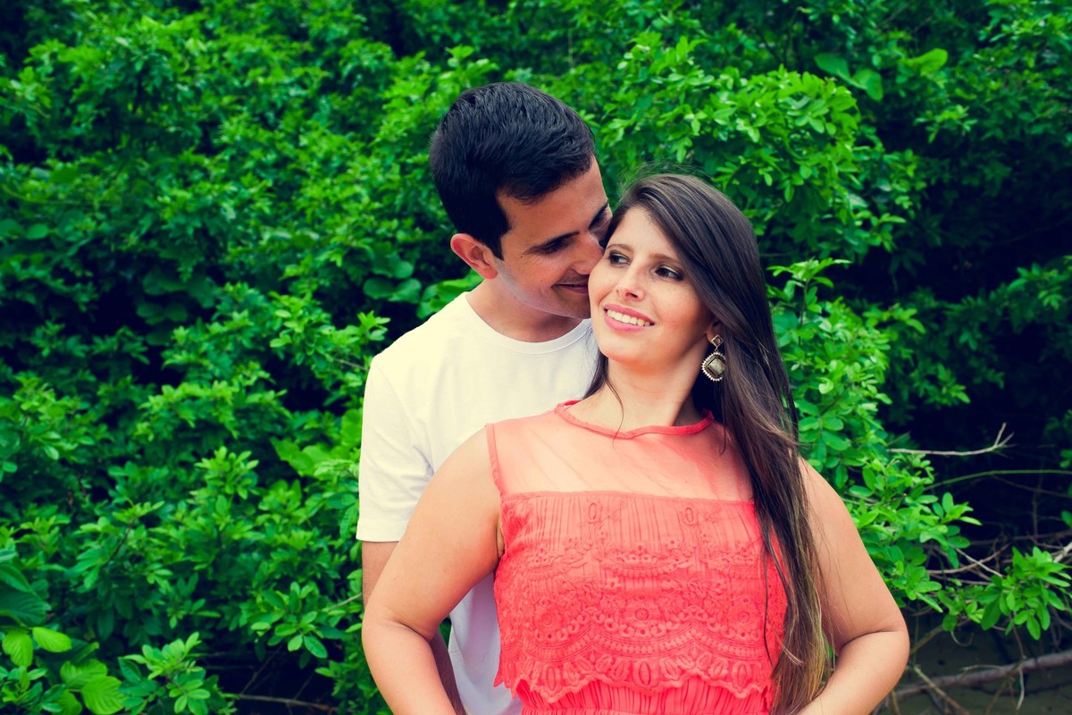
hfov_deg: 54.4
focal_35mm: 35
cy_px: 358
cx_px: 536
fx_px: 1042
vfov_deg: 37.9
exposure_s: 1/200
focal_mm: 35
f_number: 5
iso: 100
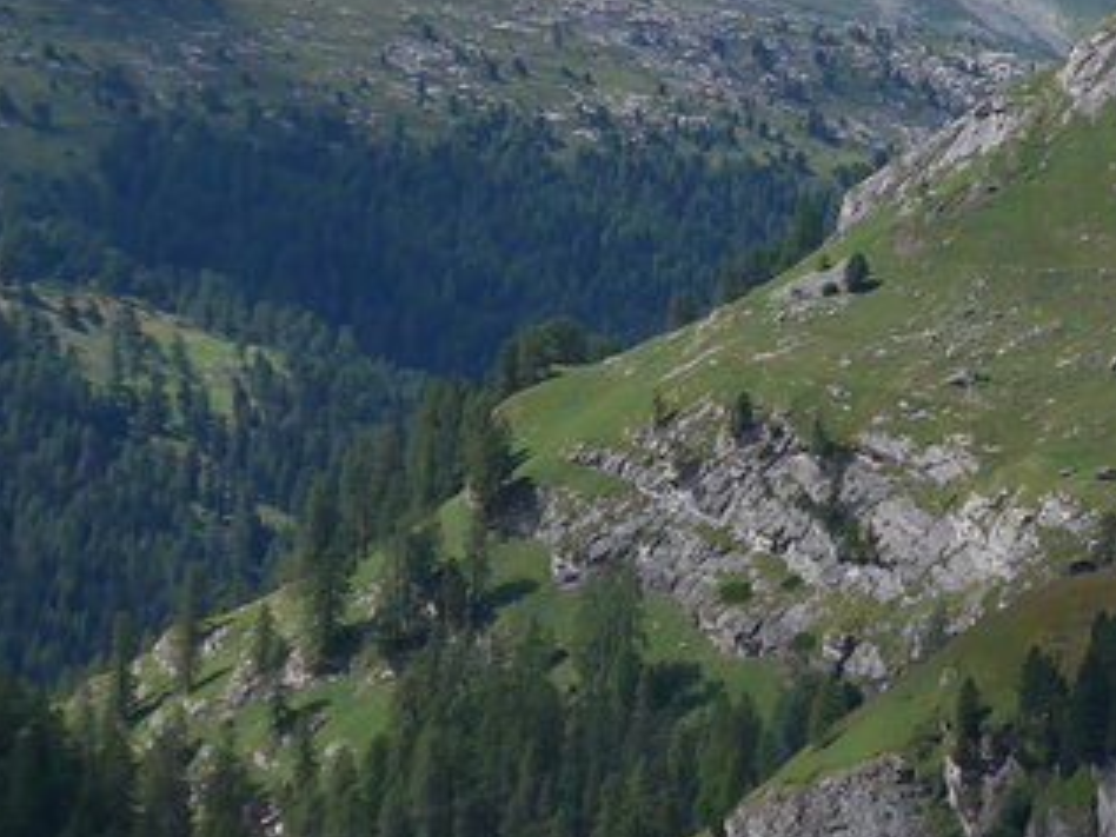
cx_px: 1247
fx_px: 6738
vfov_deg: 7.1
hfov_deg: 9.4
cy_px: 247
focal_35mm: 209
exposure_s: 1/1000
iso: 80
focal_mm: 11.3
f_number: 3.4
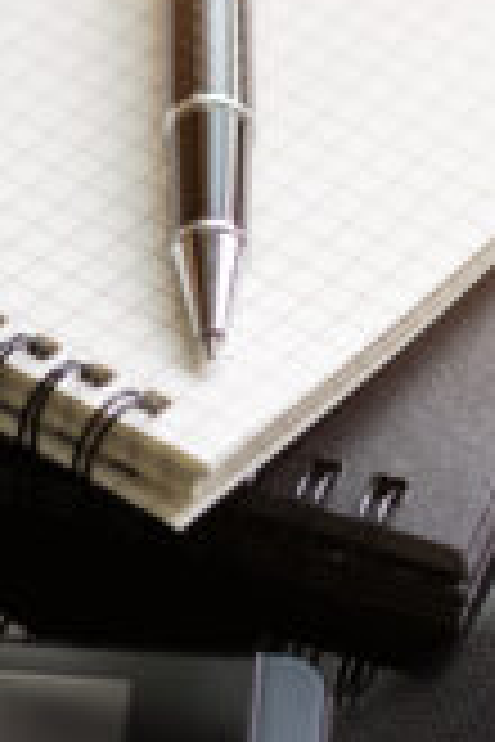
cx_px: 180
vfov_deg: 11.3
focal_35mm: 182
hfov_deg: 7.5
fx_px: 3753
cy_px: 310
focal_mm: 50
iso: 200
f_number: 3.5
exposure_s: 1/50
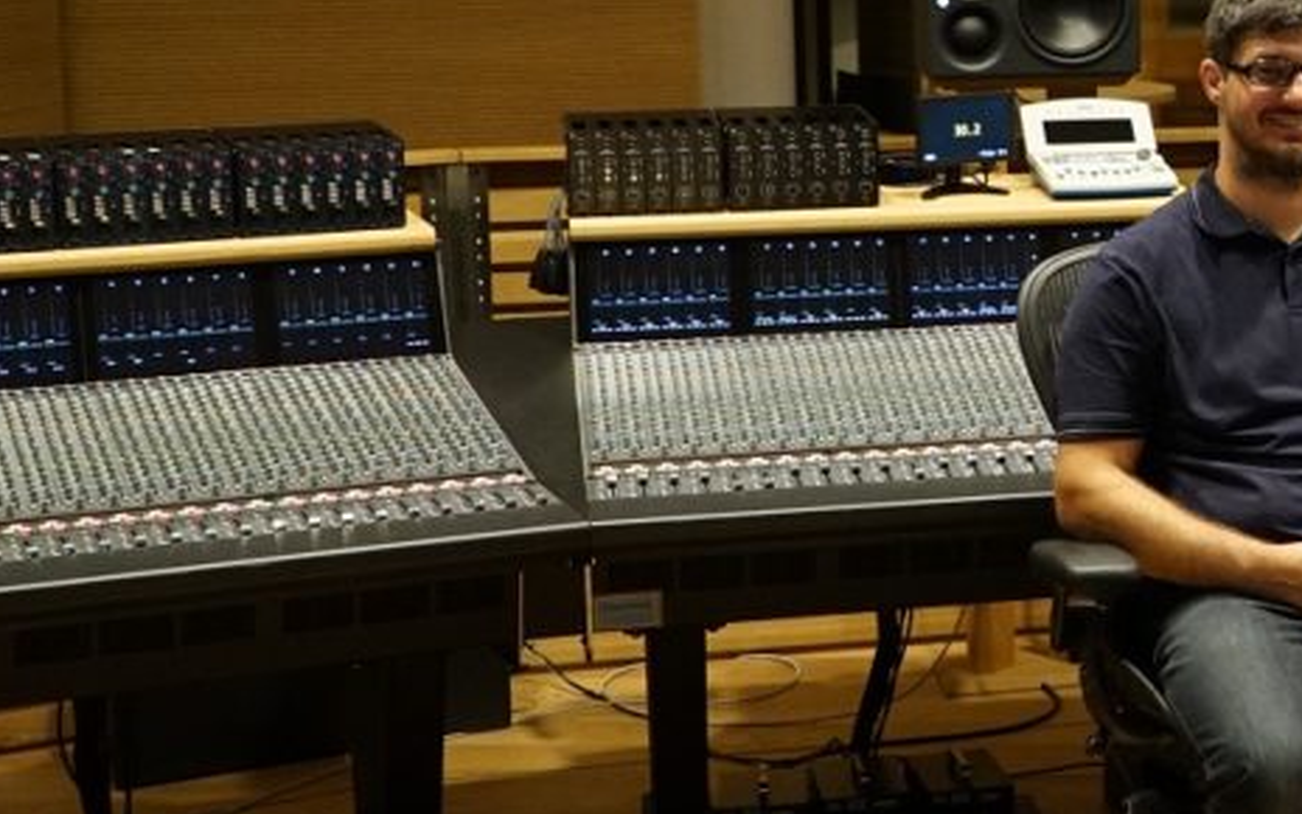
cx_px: 1670
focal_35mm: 87
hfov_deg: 21.6
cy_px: 152
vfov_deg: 14.9
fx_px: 3087
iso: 4000
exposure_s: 1/160
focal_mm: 33
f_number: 4
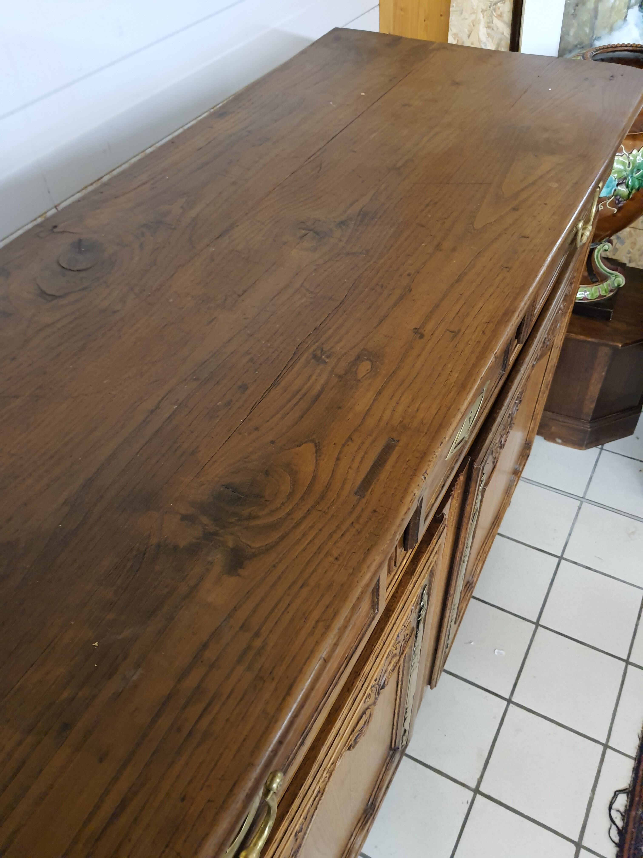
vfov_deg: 67.3
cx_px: 322
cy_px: 429
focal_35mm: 26
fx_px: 644
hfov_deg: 53.1
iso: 640
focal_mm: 4.32
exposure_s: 1/33
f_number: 1.7
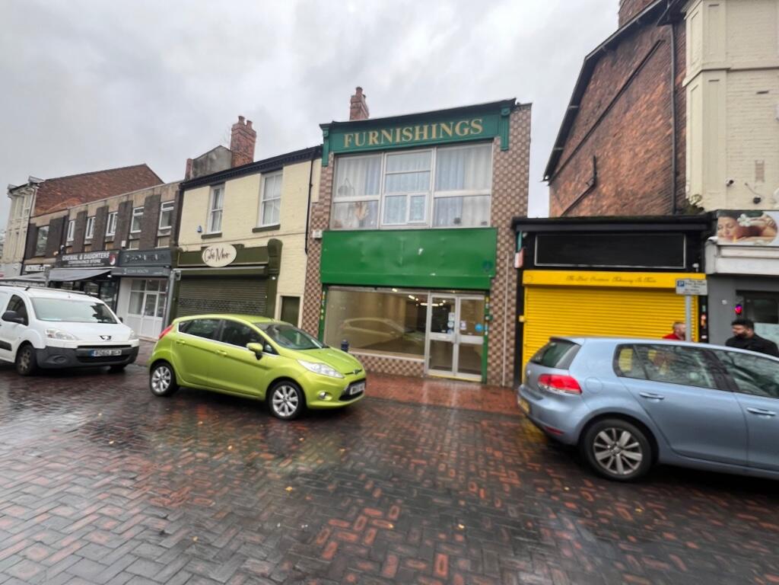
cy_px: 292
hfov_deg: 106.2
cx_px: 390
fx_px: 293
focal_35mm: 13
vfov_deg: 89.9
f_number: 1.8
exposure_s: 1/135
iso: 32
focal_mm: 1.57
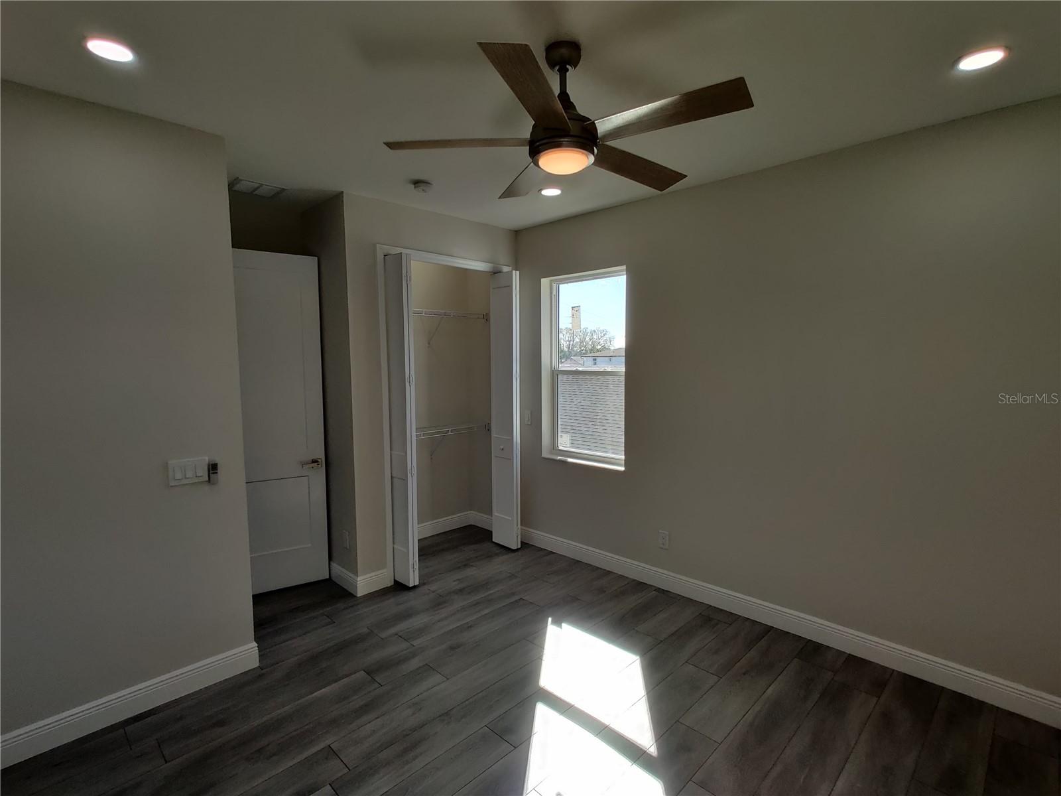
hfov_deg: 106.2
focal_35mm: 13
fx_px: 398
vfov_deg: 89.9
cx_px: 530
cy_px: 398
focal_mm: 2.25
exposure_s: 1/100
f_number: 2.2
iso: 160
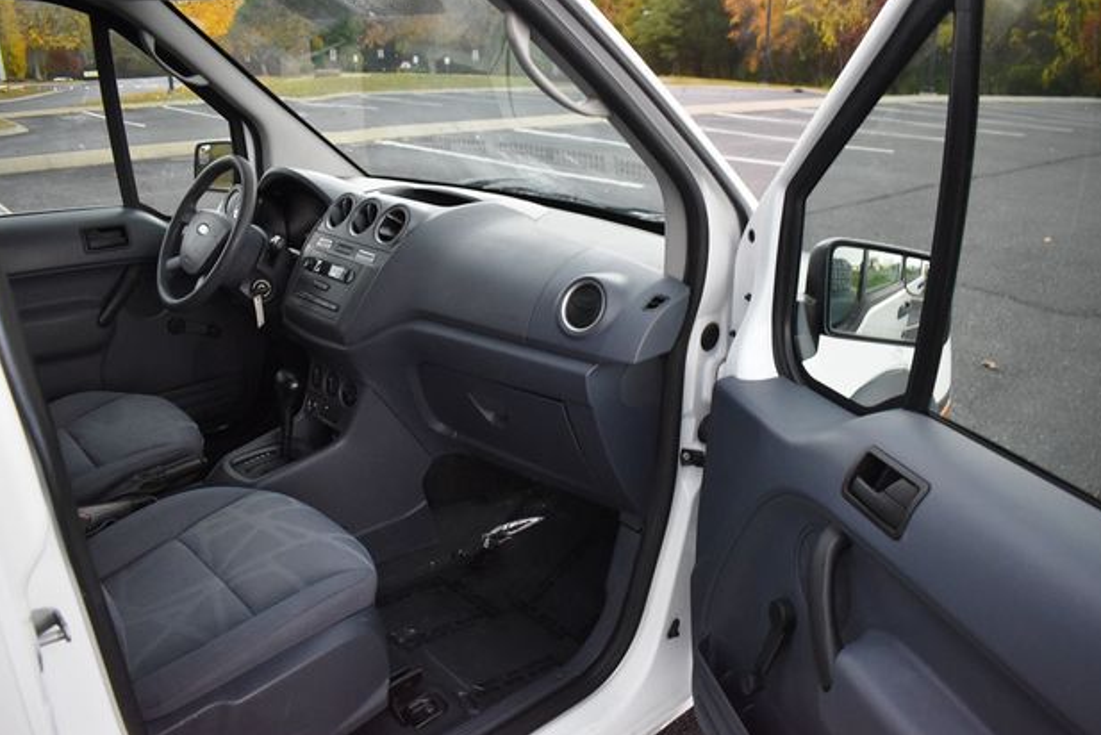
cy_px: 359
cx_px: 557
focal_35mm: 28
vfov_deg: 46.4
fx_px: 857
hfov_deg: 65.4
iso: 1400
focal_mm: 18
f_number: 3.5
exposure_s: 1/125
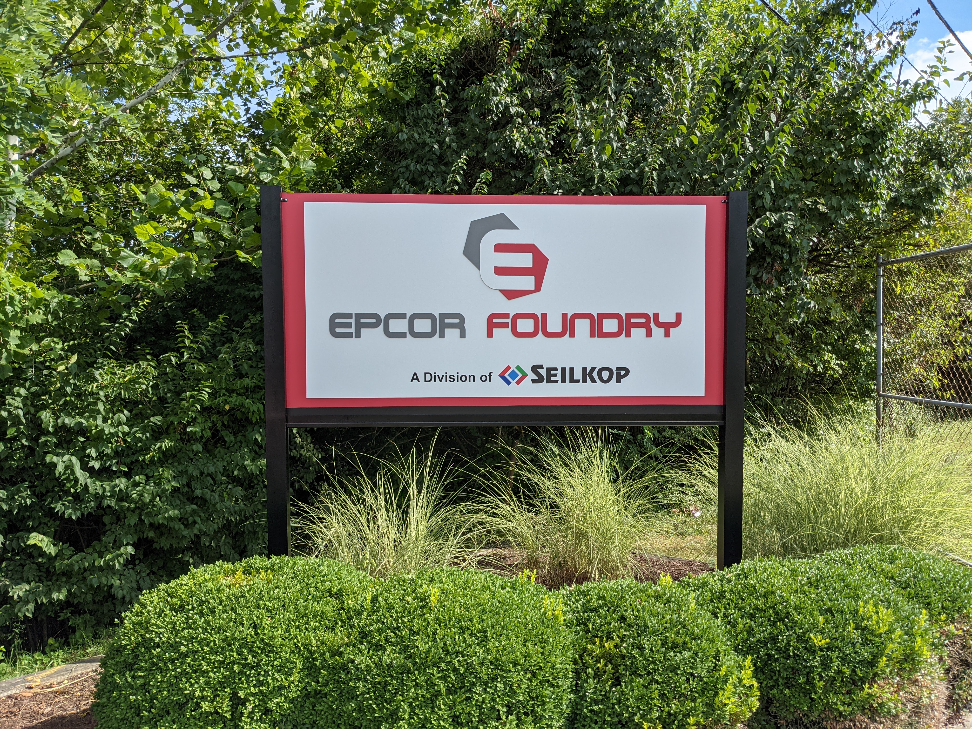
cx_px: 486
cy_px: 364
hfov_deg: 65.3
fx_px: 758
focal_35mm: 27
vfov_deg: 51.4
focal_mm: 4.38
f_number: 1.73
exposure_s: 1/2347
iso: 55
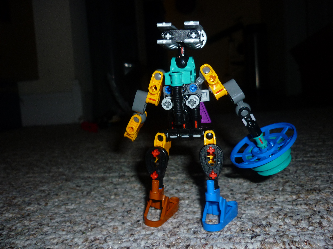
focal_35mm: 33
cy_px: 124
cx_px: 166
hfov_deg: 55.4
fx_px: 317
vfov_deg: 42.9
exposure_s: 1/60
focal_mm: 5.5
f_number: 2.8
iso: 100
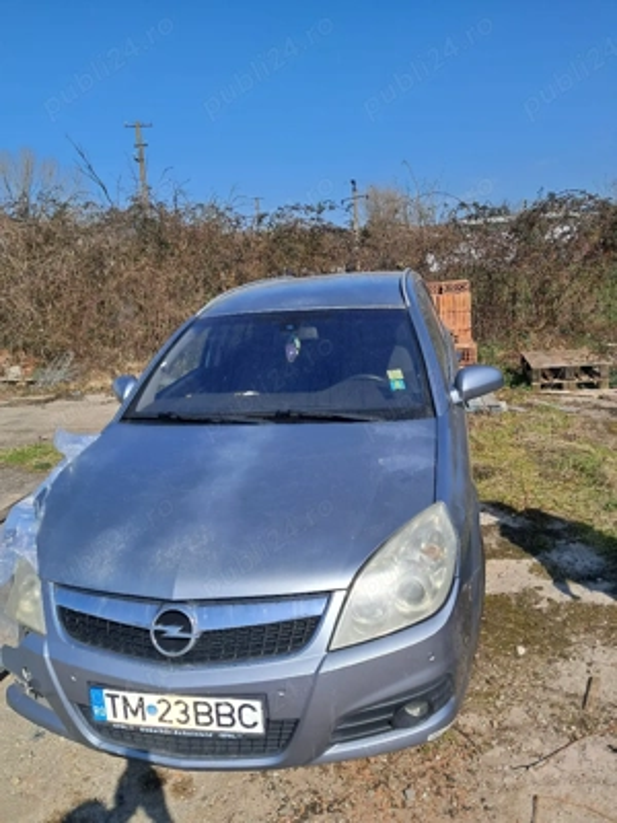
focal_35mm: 27
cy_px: 412
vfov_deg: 65.3
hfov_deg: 51.4
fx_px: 642
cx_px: 308
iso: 50
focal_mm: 4
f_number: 1.8
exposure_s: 1/1250
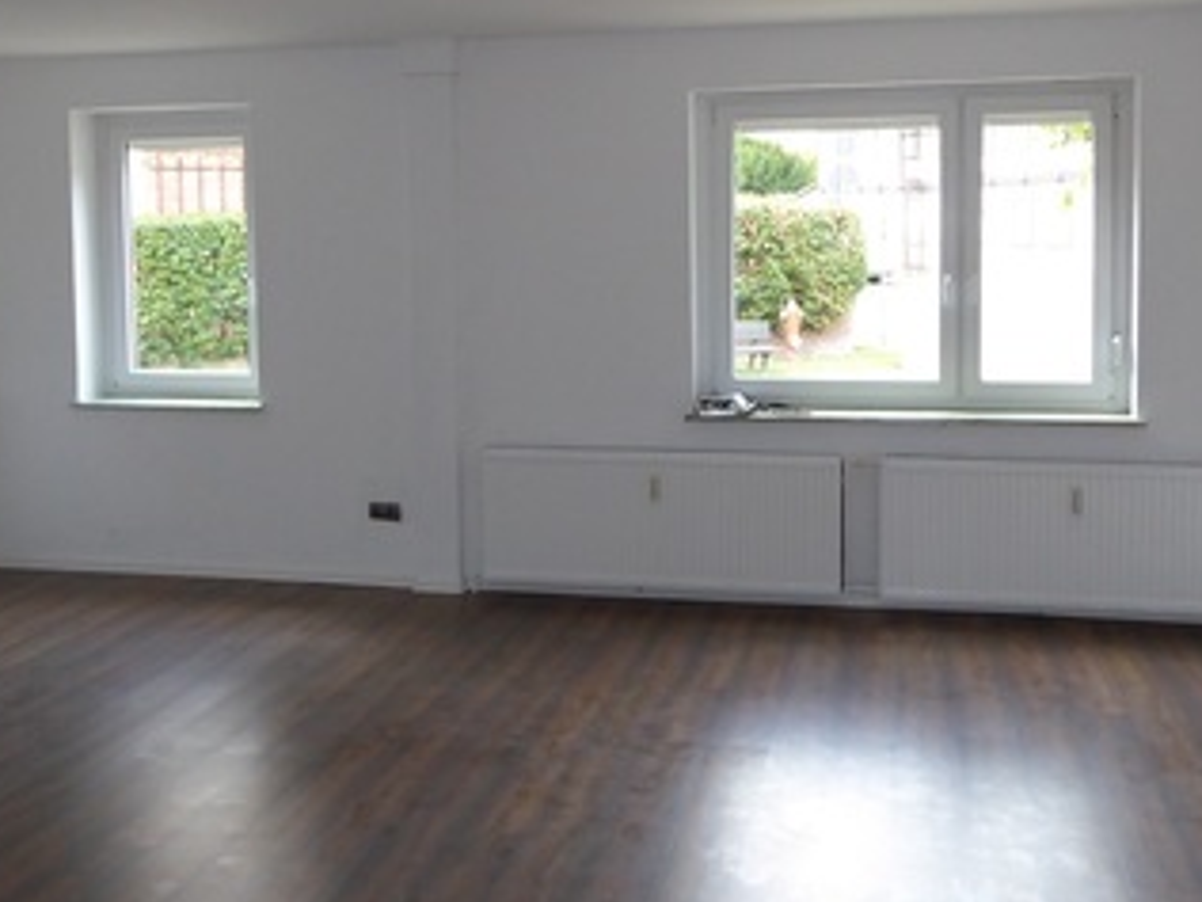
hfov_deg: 49.0
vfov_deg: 37.4
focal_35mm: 38
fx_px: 1320
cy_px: 314
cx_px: 590
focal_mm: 4.3
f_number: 3.3
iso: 200
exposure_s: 1/60
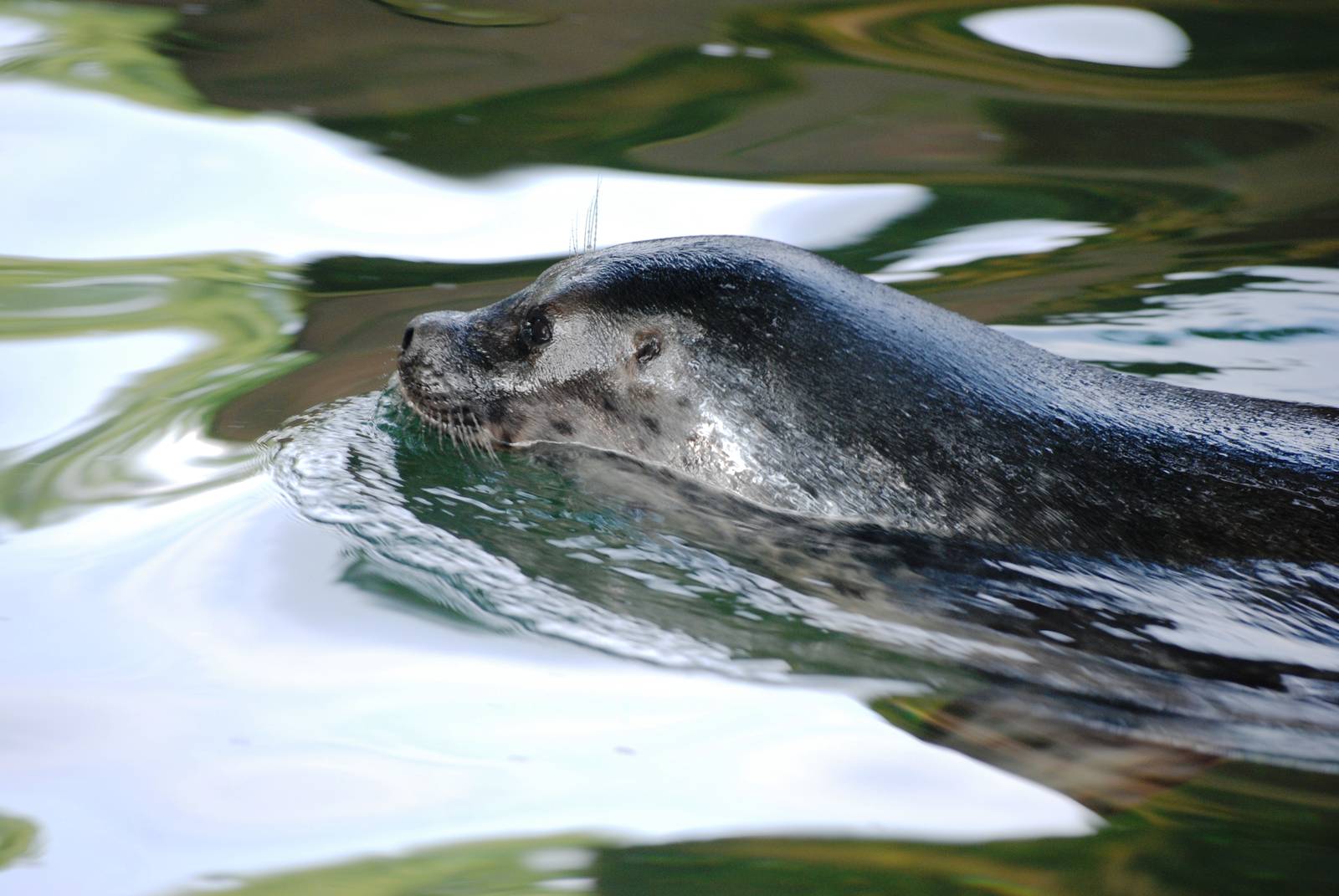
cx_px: 670
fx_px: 12289
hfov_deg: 6.2
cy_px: 448
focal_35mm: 330
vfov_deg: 4.2
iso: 400
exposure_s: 1/100
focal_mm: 220
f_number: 5.3
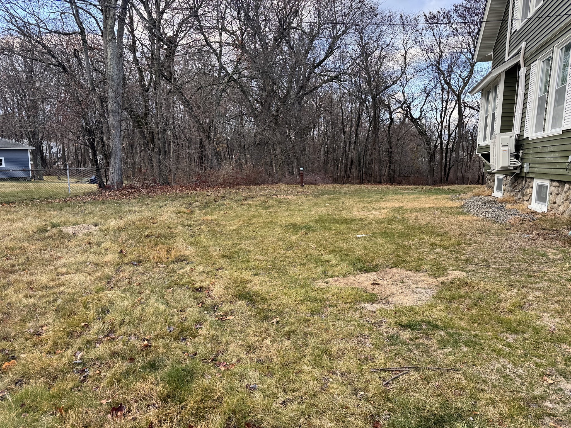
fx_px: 396
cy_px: 214
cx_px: 286
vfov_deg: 56.8
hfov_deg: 71.6
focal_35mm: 24
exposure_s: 1/241
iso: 64
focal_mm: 6.76
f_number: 1.78
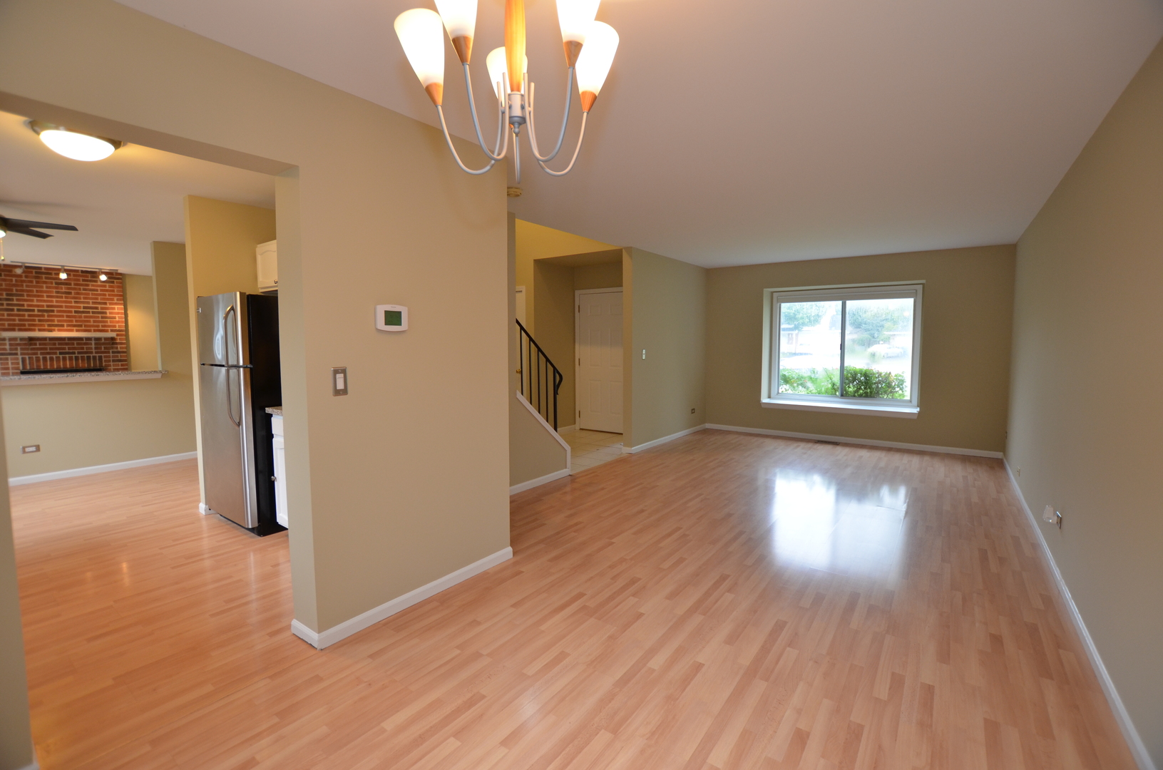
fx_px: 484
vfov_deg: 77.1
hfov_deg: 100.5
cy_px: 385
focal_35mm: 15
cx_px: 582
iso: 500
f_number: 4
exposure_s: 1/60
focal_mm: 10
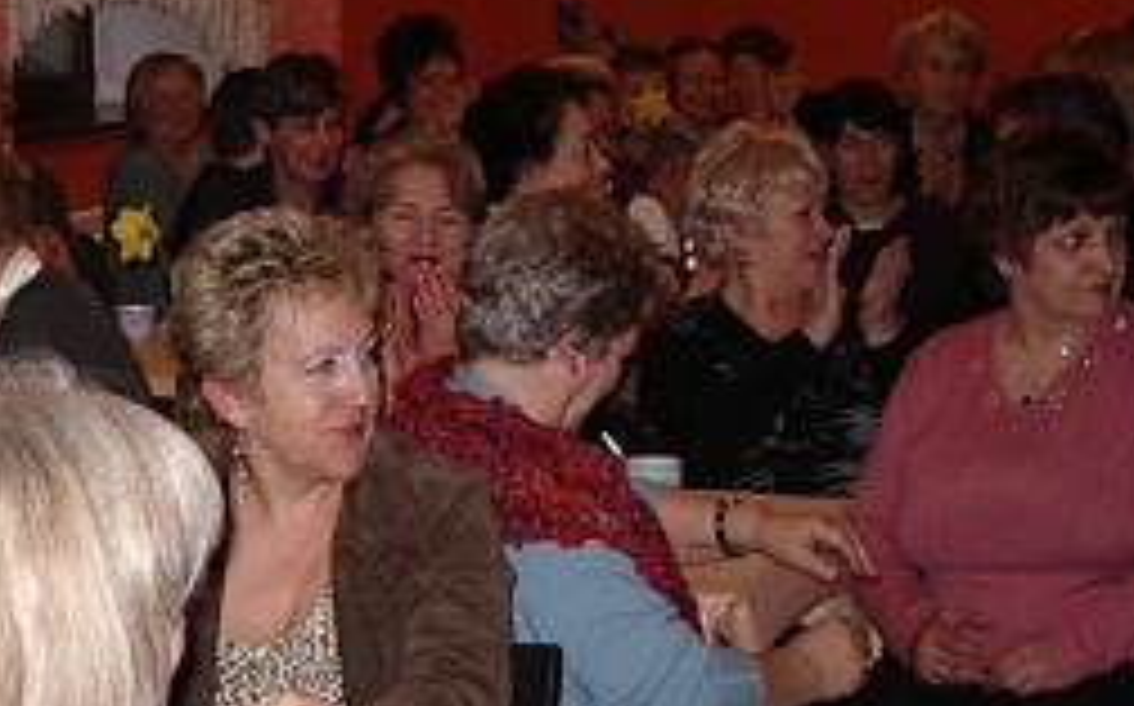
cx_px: 45
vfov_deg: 11.7
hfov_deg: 18.2
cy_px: 389
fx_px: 3458
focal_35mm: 112
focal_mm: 5.8
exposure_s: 1/60
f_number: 2.6
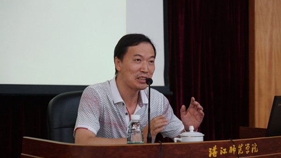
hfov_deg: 26.9
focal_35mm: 79
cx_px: 140
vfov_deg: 15.3
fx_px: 589
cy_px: 73
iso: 800
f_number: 2.8
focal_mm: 50
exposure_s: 1/60
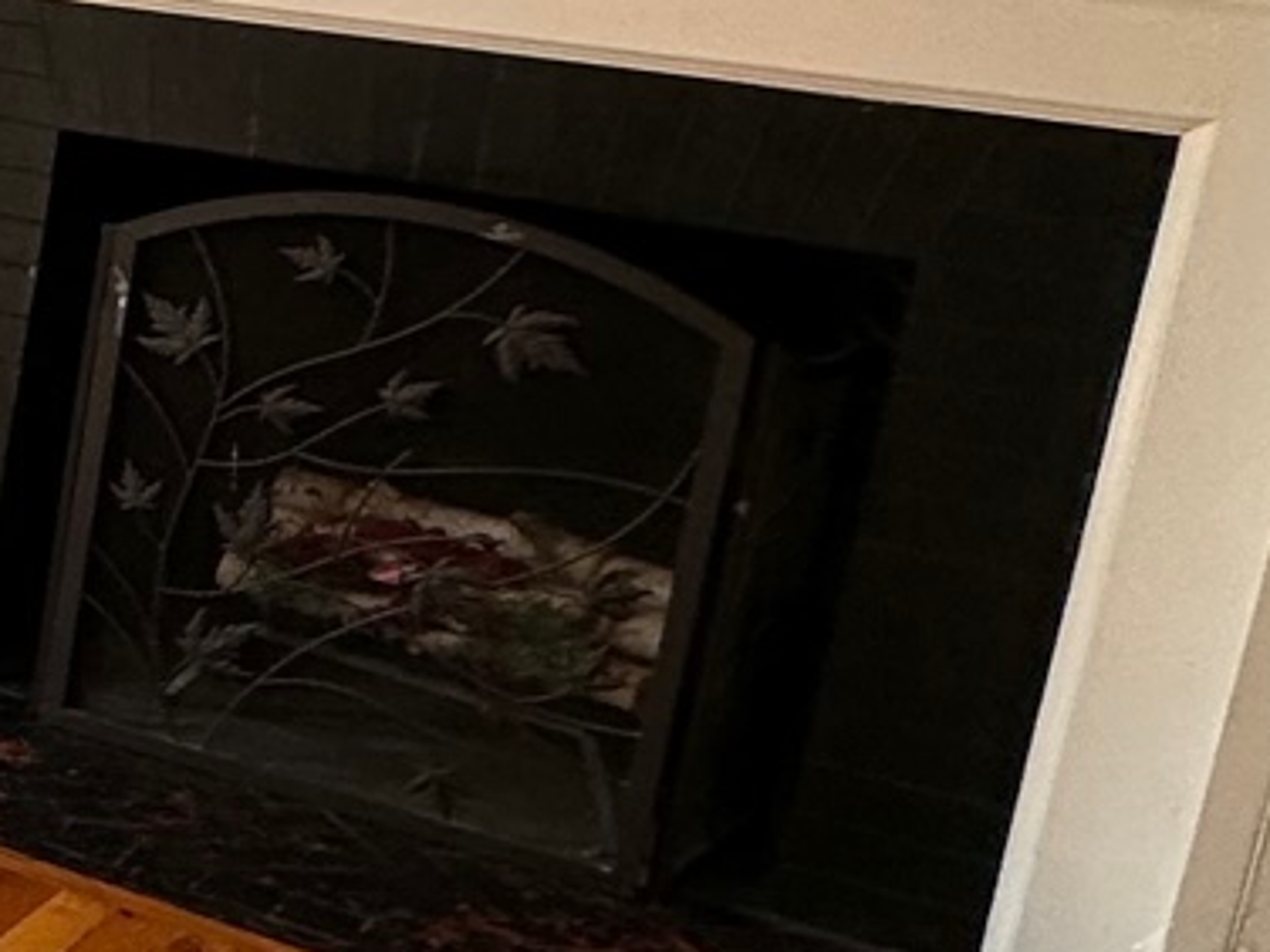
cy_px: 172
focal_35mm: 75
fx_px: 2752
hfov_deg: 16.7
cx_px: -1490
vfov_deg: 19.4
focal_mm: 2.22
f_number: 2.2
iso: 40
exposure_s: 1/144
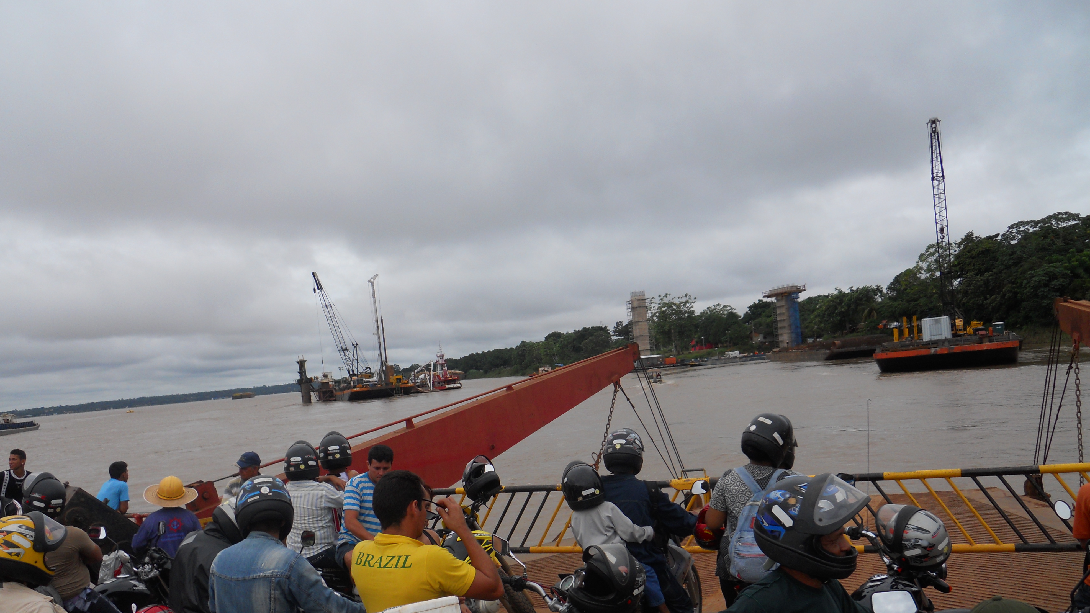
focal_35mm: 31
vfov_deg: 37.5
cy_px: 389
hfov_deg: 62.6
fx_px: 896
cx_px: 537
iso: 80
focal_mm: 5
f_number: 5.4
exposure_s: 1/400
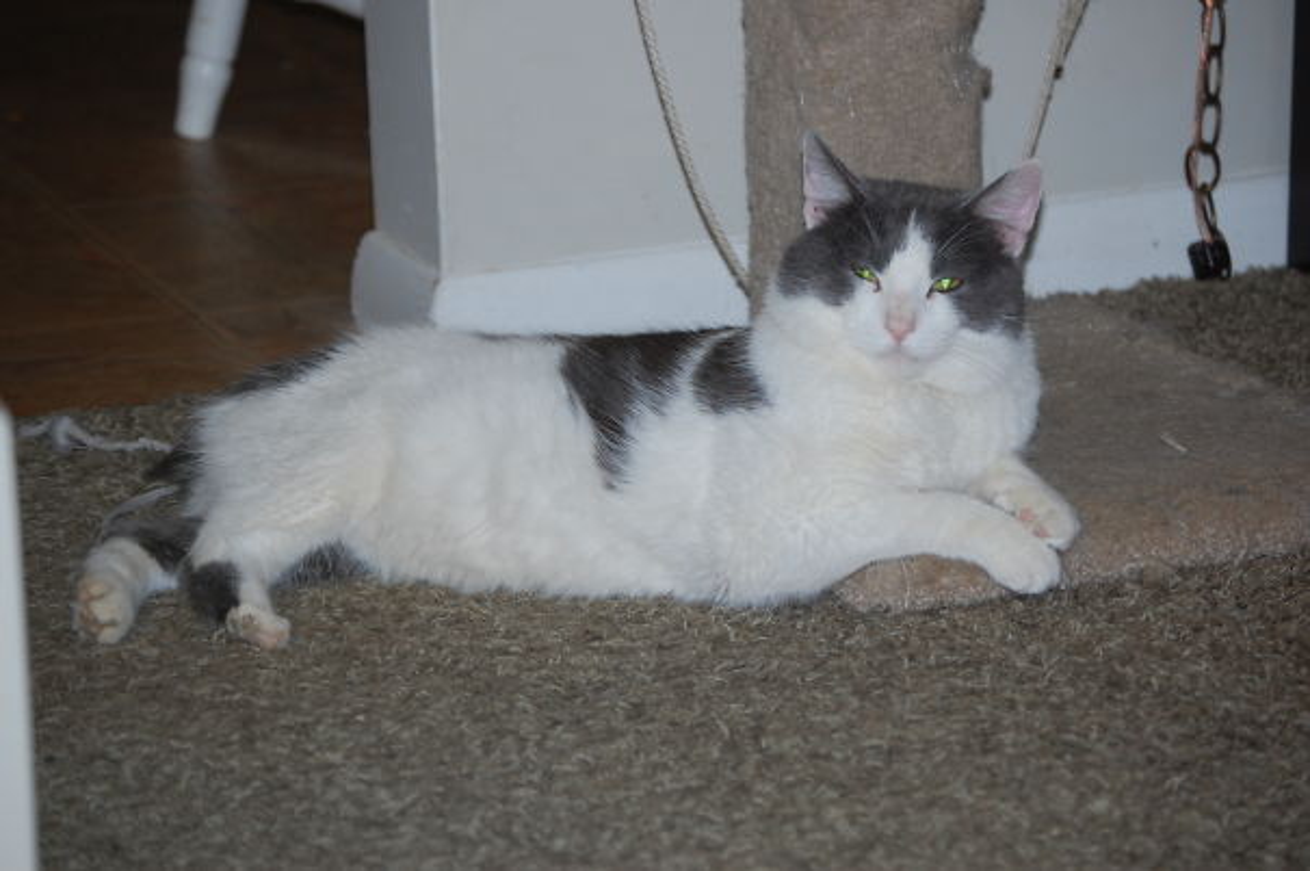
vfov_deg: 11.4
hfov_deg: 17.1
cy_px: 436
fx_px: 4362
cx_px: 655
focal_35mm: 120
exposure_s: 1/60
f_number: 4.5
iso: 400
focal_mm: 80
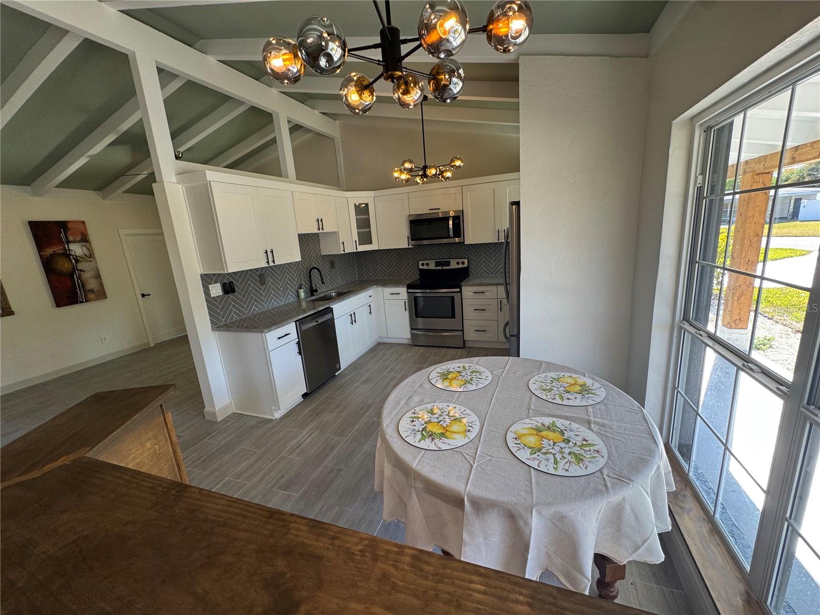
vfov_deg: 85.7
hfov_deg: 102.1
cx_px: 410
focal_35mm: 14
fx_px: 332
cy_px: 308
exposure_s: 1/120
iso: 80
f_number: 2.2
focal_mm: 2.22
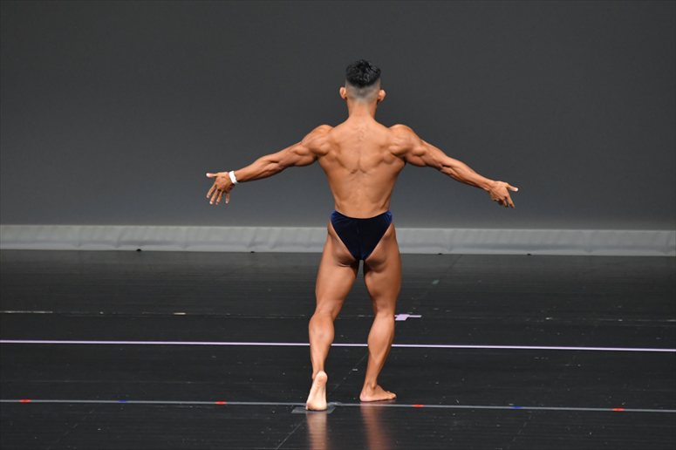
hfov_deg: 6.0
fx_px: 6475
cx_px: 338
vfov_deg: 4.0
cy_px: 225
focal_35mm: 345
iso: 4000
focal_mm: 230
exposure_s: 1/400
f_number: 5.6
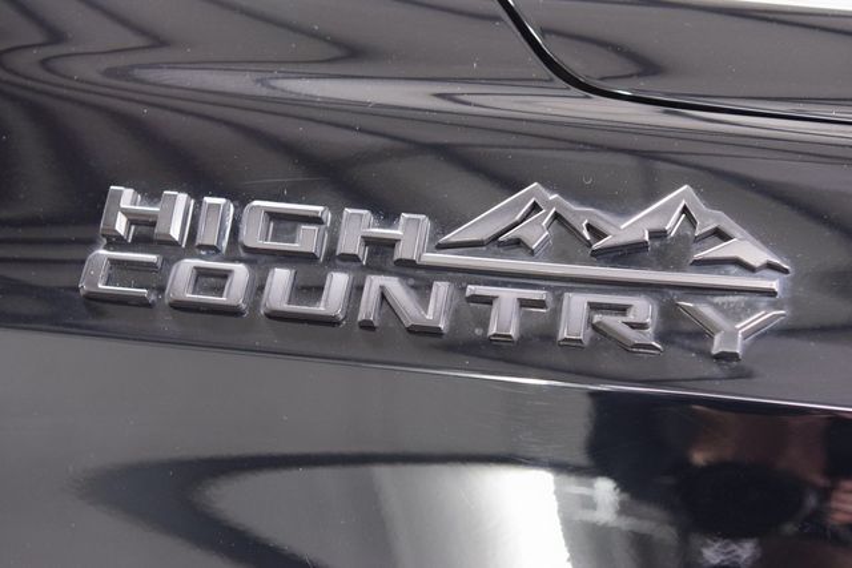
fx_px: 1633
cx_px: 426
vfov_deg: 19.7
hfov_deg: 29.2
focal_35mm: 69
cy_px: 284
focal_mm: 46
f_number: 4
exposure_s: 1/15
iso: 1600
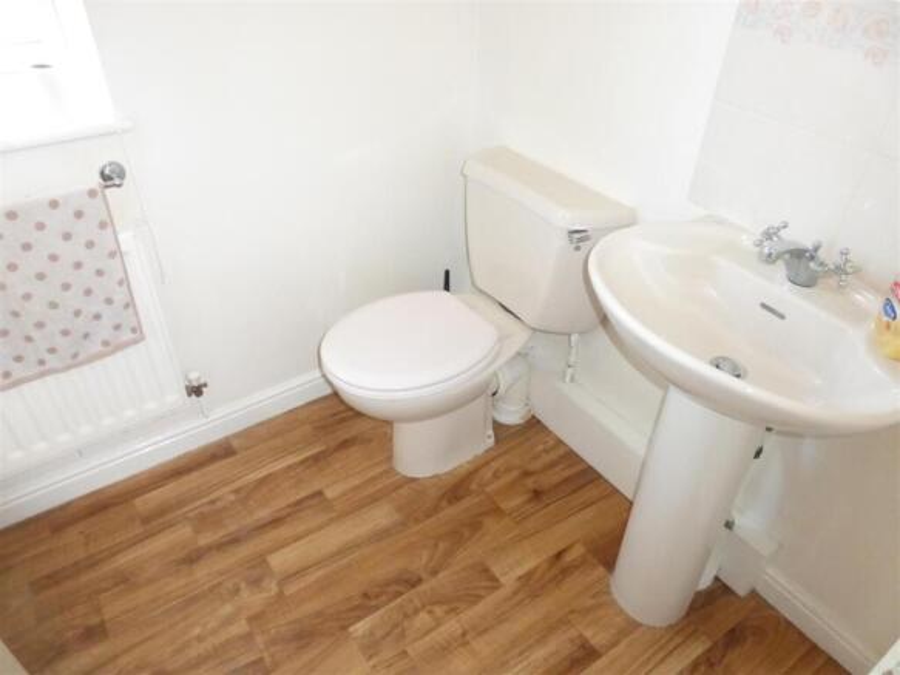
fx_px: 624
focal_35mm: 24
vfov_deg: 56.8
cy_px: 338
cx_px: 450
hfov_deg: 71.6
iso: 800
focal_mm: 4.3
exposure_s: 1/60
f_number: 4
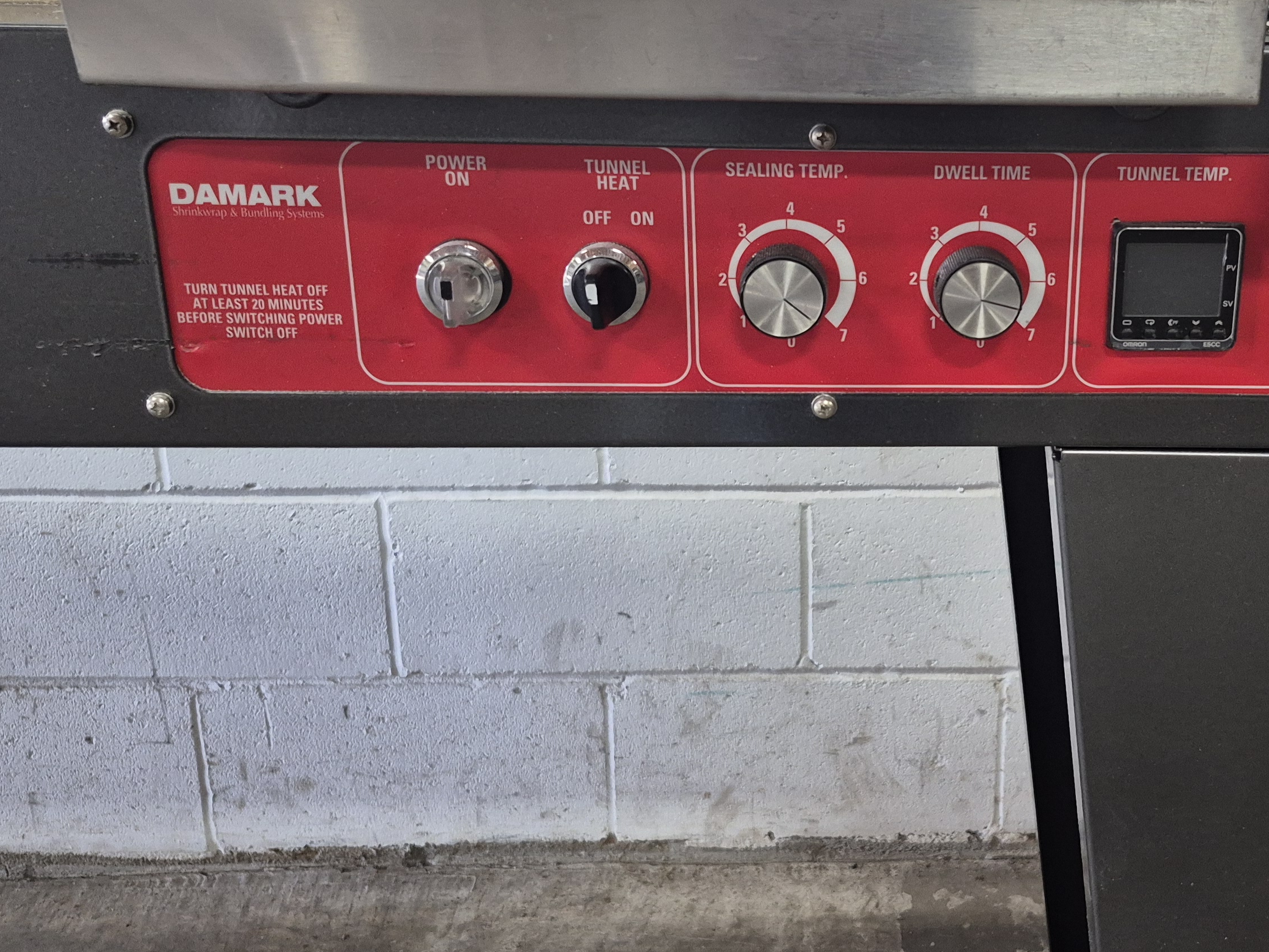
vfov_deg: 35.0
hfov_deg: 44.3
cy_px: 394
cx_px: 947
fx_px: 1503
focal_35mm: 41
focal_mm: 5.4
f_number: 1.8
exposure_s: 1/120
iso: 320
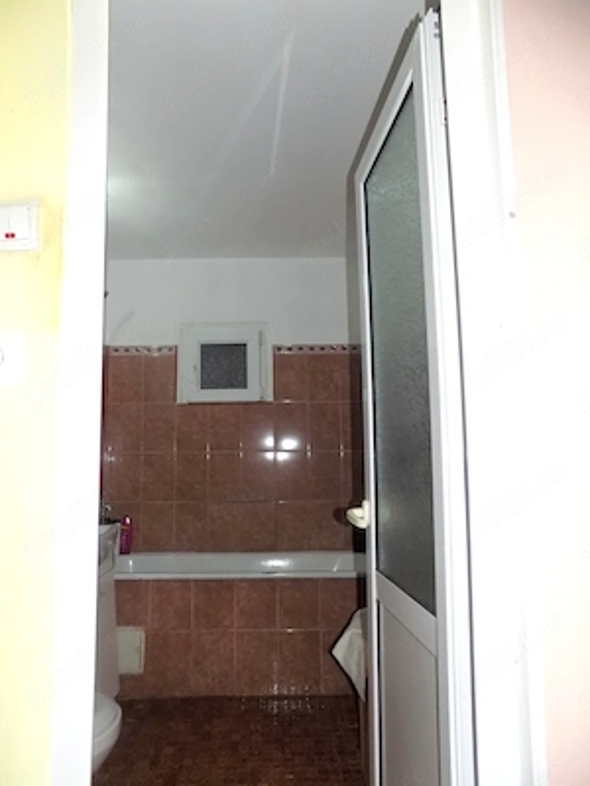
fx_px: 523
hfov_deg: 58.9
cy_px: 393
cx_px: 295
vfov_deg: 73.9
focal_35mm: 23
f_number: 3.1
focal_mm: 4
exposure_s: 1/30
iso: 200
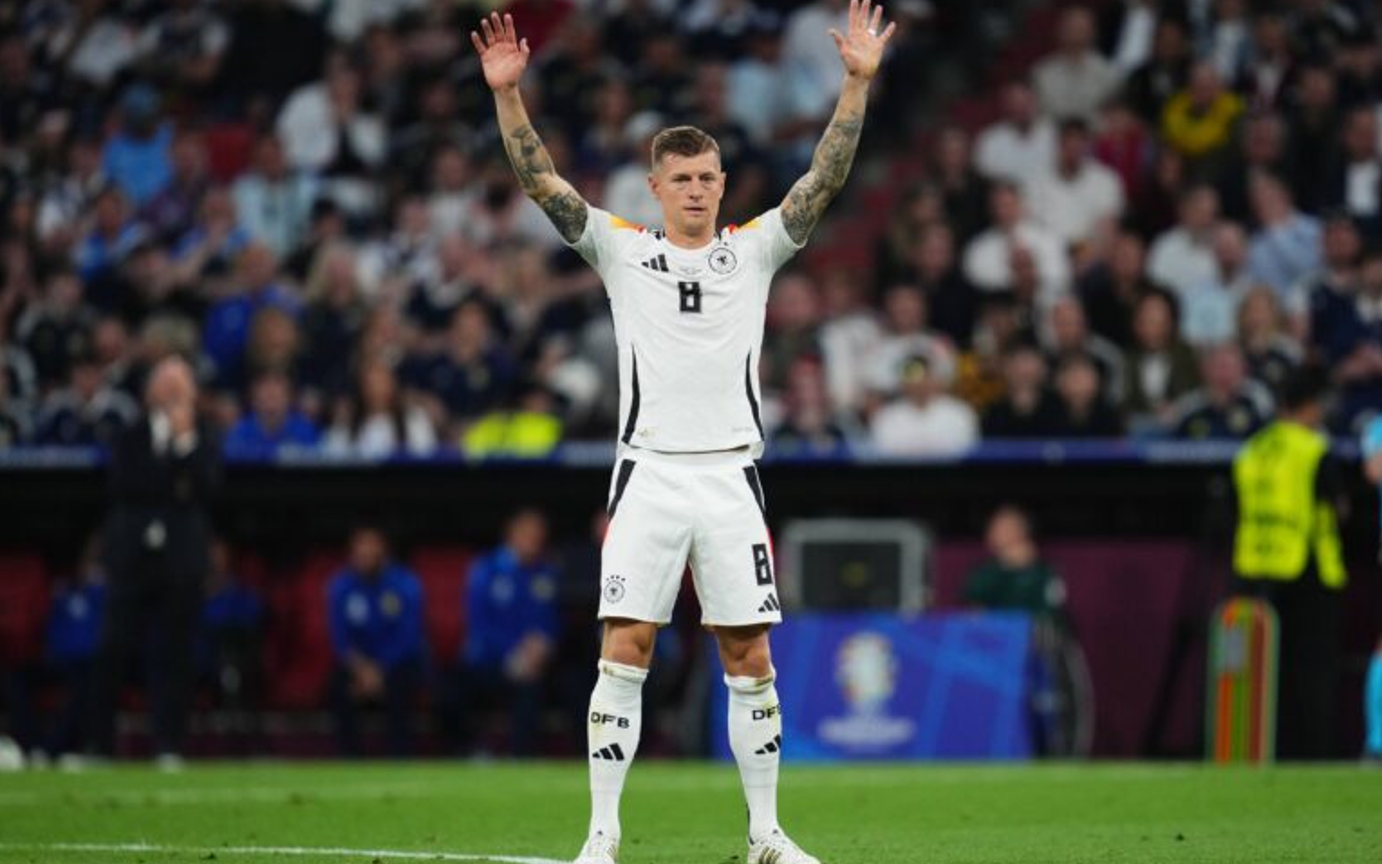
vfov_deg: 3.2
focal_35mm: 409
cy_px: 441
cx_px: 690
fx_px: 15403
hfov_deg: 5.1
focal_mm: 400
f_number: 2.8
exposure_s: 1/2000
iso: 2500
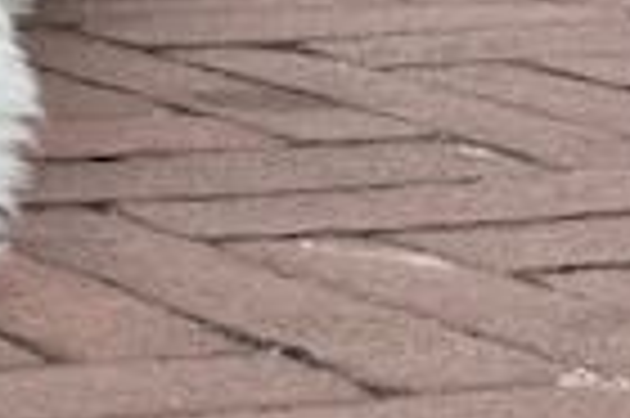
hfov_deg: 8.5
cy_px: -472
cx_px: -675
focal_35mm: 229
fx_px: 4003
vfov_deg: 5.8
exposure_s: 1/1263
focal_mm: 6.76
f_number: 1.78
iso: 64
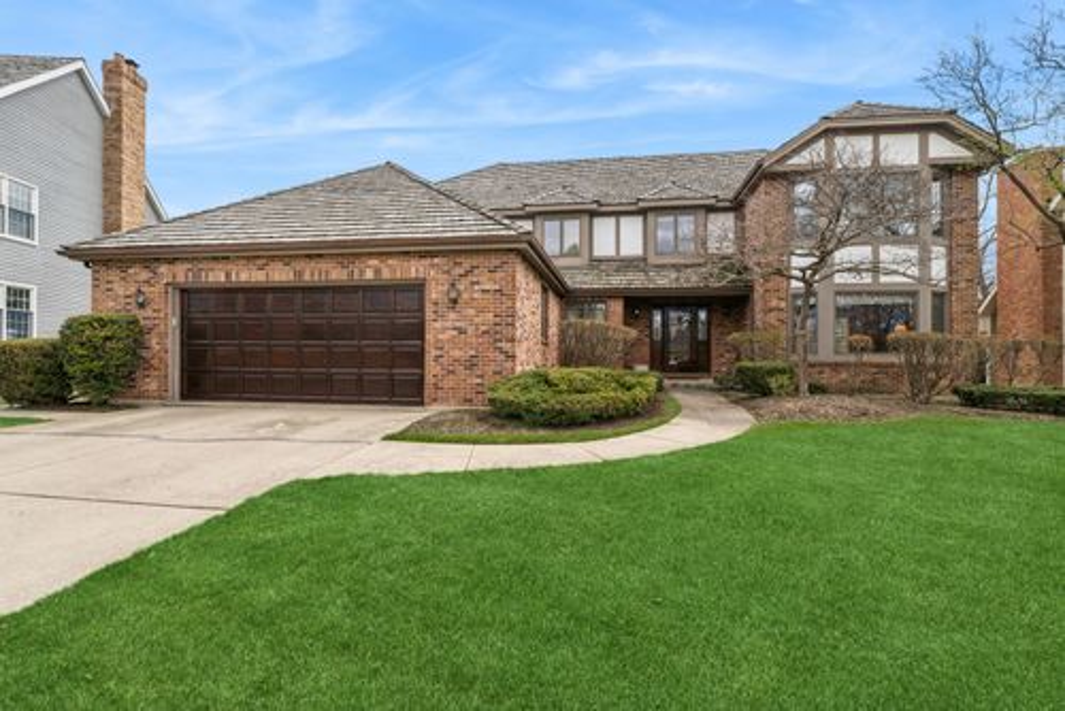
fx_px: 503
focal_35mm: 17
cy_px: 356
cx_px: 532
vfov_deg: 70.5
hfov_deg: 93.2
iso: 200
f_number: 11
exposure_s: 1/320
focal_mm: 17
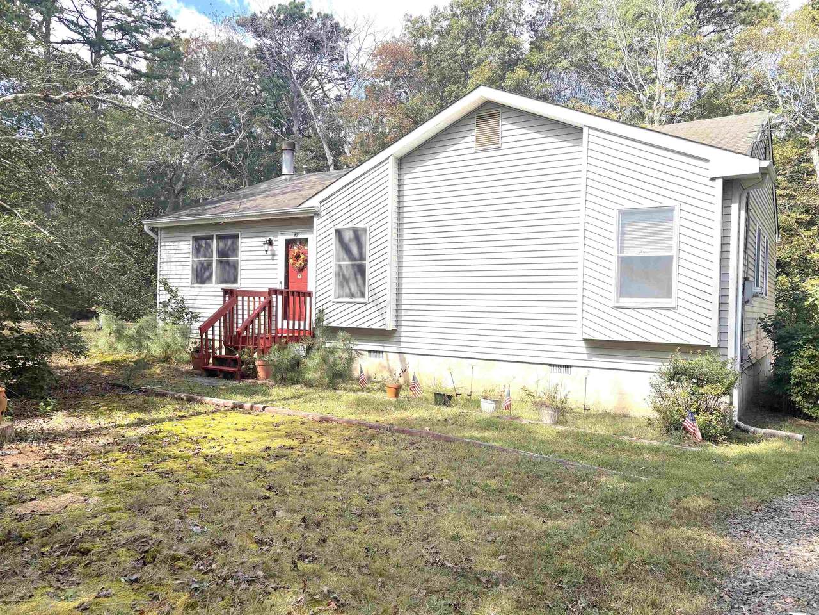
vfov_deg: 53.1
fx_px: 615
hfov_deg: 67.3
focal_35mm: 26
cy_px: 308
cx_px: 410
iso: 50
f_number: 1.6
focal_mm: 5.96
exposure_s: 1/2857
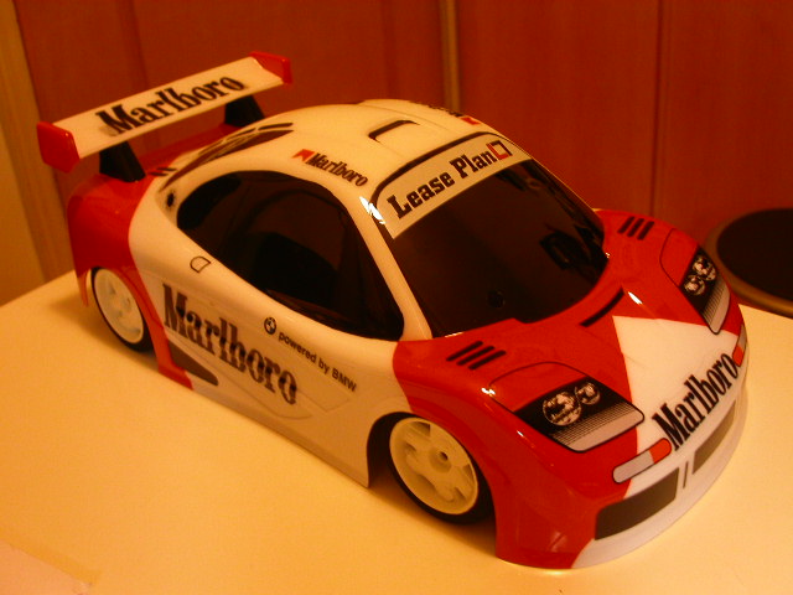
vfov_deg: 37.7
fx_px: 871
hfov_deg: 49.0
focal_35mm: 38
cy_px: 298
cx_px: 396
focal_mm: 7.8
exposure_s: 1/10
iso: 200
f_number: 2.8
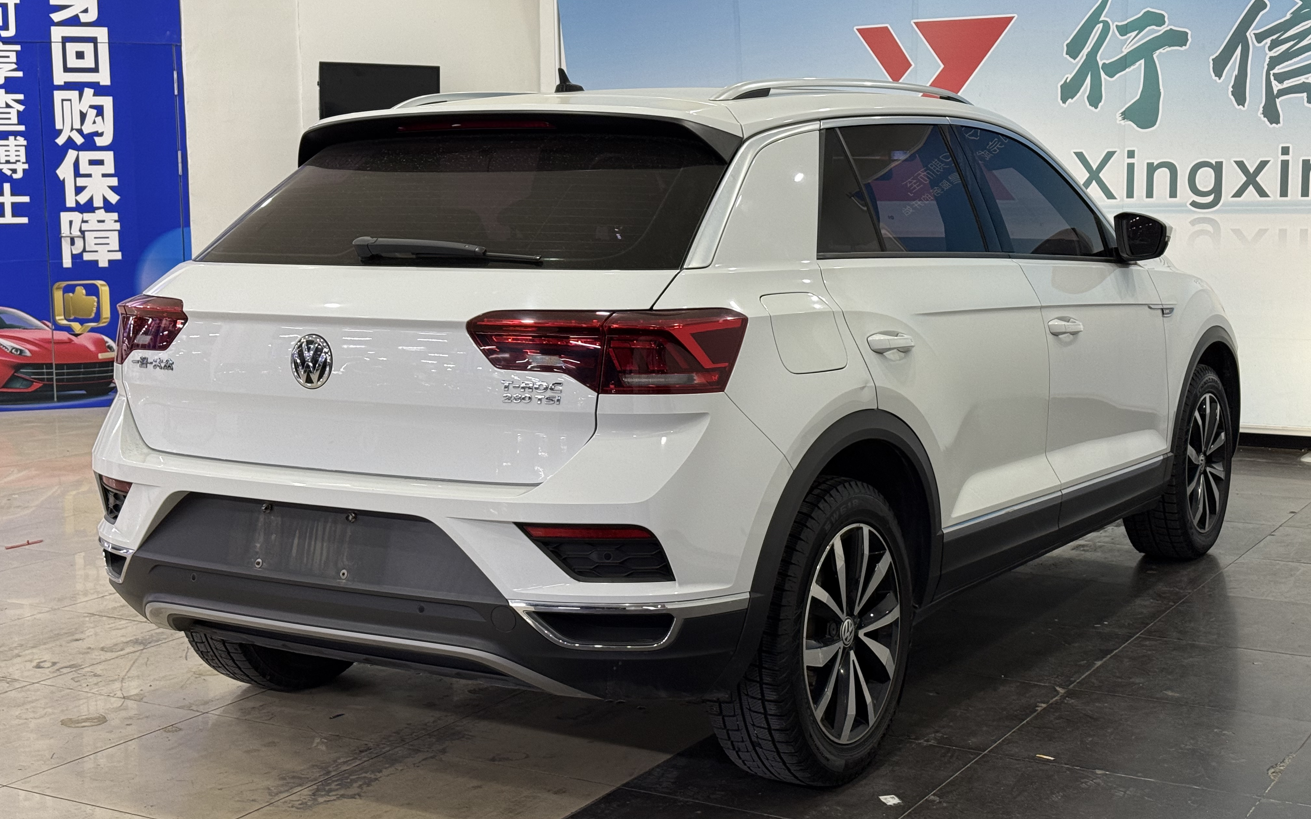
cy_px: 355
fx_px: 1822
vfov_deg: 25.3
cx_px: 656
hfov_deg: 39.6
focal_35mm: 51
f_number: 1.78
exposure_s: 1/50
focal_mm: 6.76
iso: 100
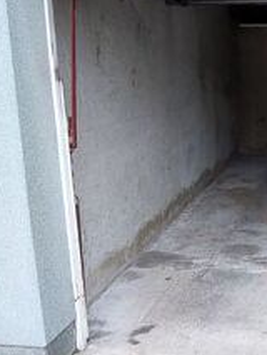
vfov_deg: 47.6
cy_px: 143
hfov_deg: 32.2
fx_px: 401
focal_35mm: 39
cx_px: 299
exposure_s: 1/50
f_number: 2.2
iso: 64
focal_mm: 1.74
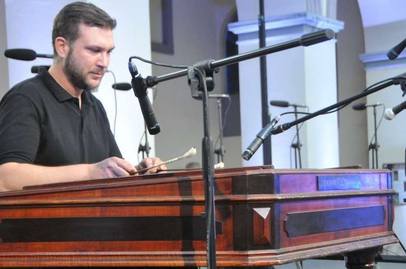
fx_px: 901
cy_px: 163
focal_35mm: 80
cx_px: 184
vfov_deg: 17.0
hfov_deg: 25.4
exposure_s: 1/60
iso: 1600
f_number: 4.5
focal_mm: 38
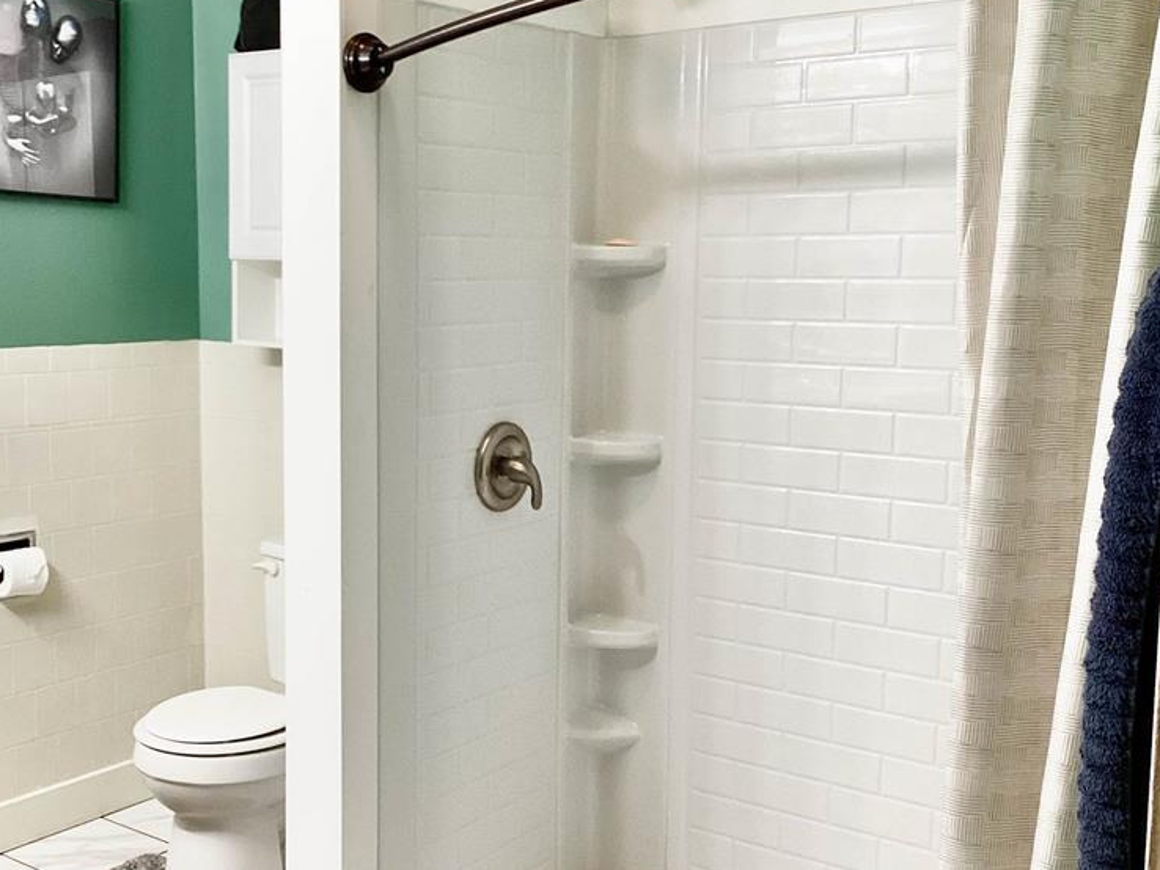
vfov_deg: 33.6
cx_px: 387
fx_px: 1441
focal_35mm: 43
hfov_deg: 43.2
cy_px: 433
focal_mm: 3.3
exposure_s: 1/60
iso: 80
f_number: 2.4
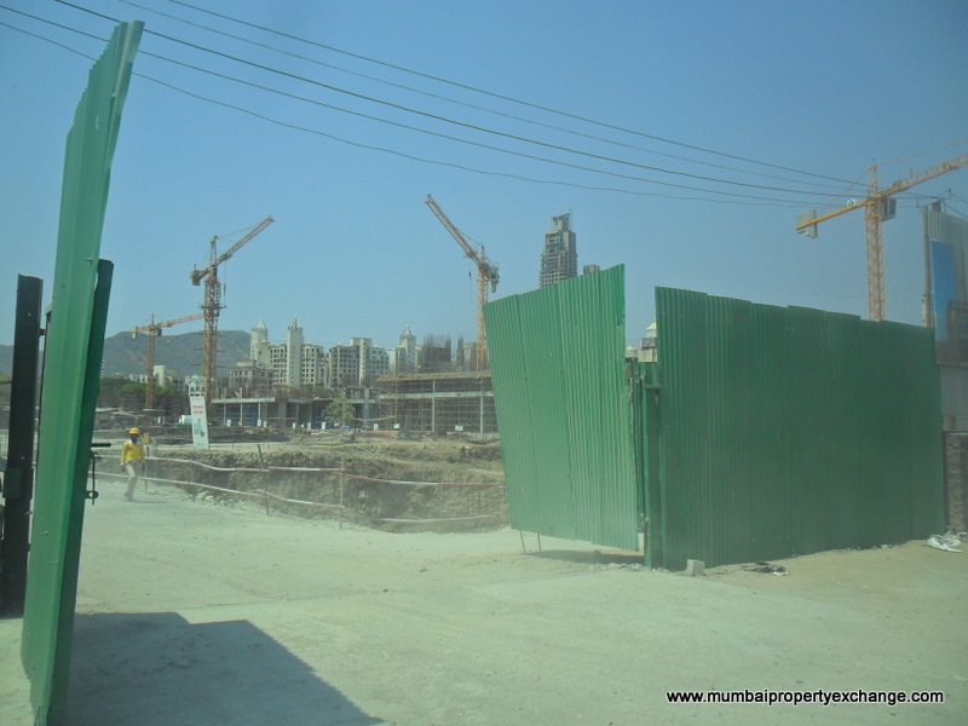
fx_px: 755
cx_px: 484
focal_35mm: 27
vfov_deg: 51.4
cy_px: 363
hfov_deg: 65.3
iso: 100
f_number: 8.9
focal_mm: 4.9
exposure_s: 1/250
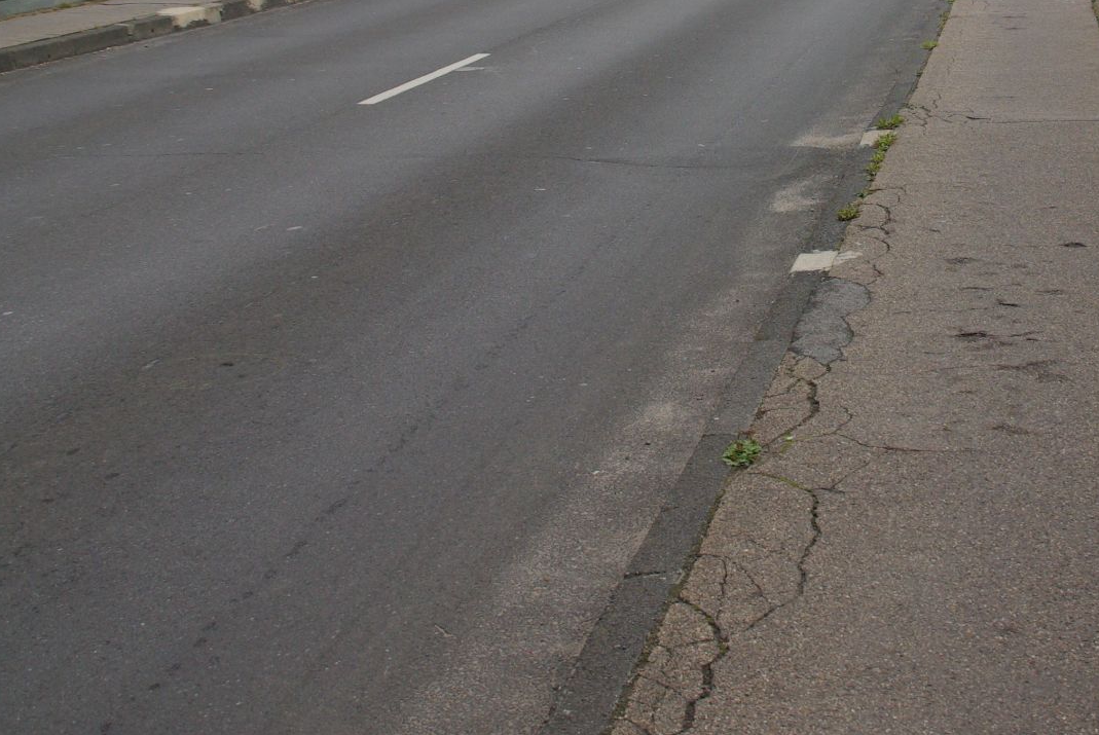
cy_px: 91
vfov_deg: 19.5
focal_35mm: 69
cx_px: 780
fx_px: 2108
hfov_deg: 28.9
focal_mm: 24
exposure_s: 1/500
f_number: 5.6
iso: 400
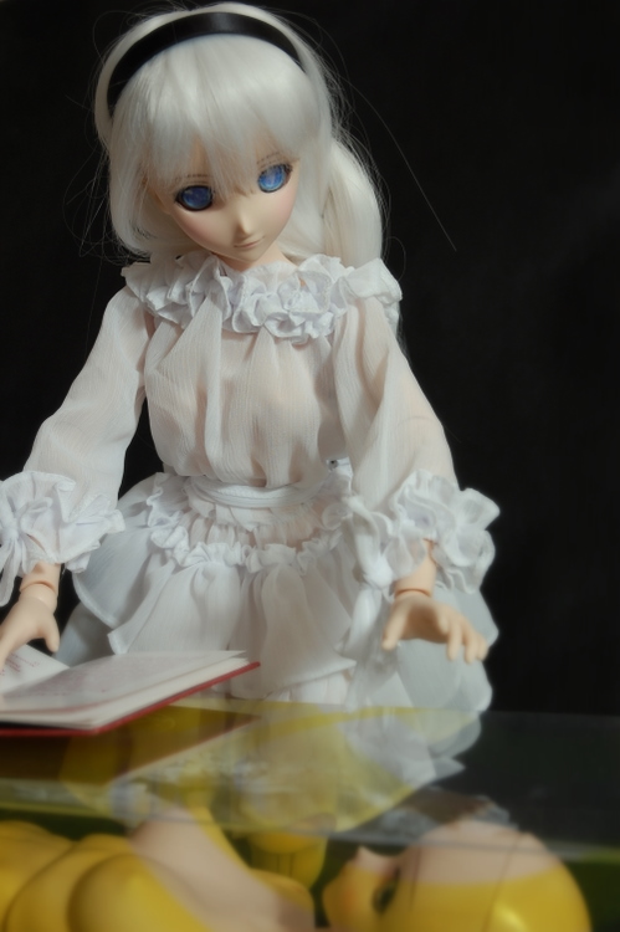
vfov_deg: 37.9
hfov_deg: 25.7
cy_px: 466
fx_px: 1358
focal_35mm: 52
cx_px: 310
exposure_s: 1/125
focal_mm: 35
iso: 200
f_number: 7.1
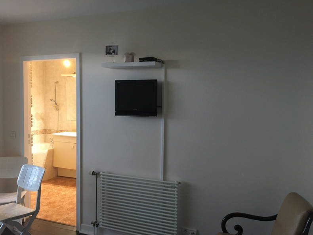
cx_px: 156
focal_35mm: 29
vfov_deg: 48.2
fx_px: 262
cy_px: 118
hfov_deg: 61.7
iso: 200
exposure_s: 1/33
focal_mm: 4.15
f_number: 2.2
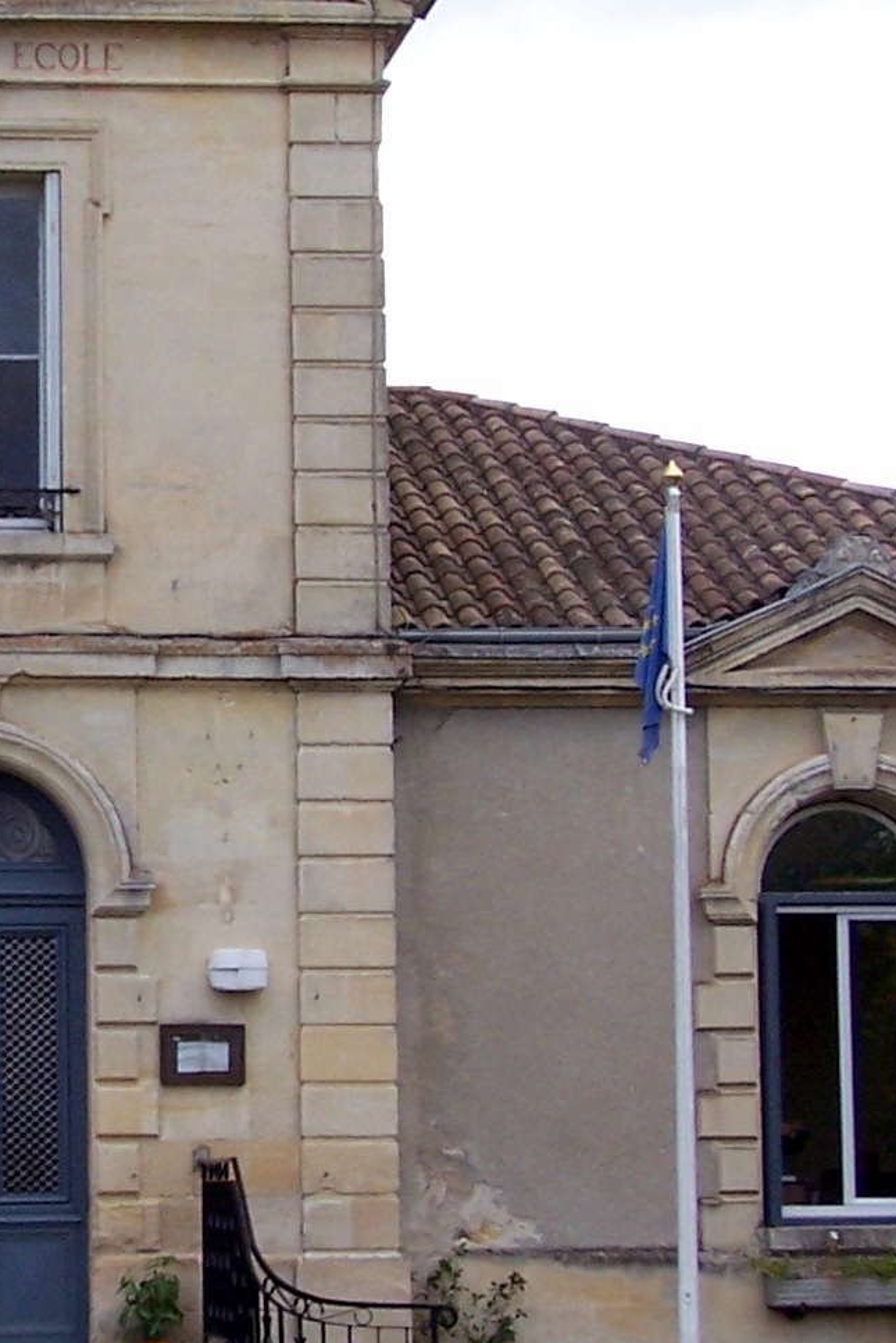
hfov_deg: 10.2
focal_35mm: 133
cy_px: 653
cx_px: 3
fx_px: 4963
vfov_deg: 15.4
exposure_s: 1/400
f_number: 3
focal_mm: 8
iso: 80
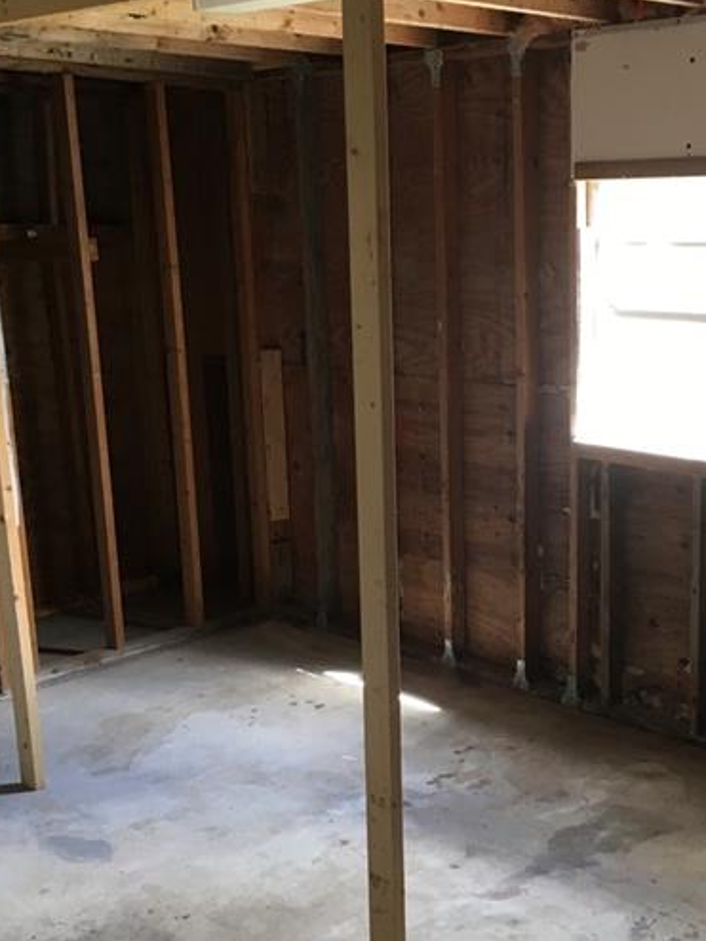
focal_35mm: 45
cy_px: 536
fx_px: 1224
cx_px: 525
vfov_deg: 42.0
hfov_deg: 31.6
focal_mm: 4.15
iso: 50
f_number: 2.2
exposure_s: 1/30
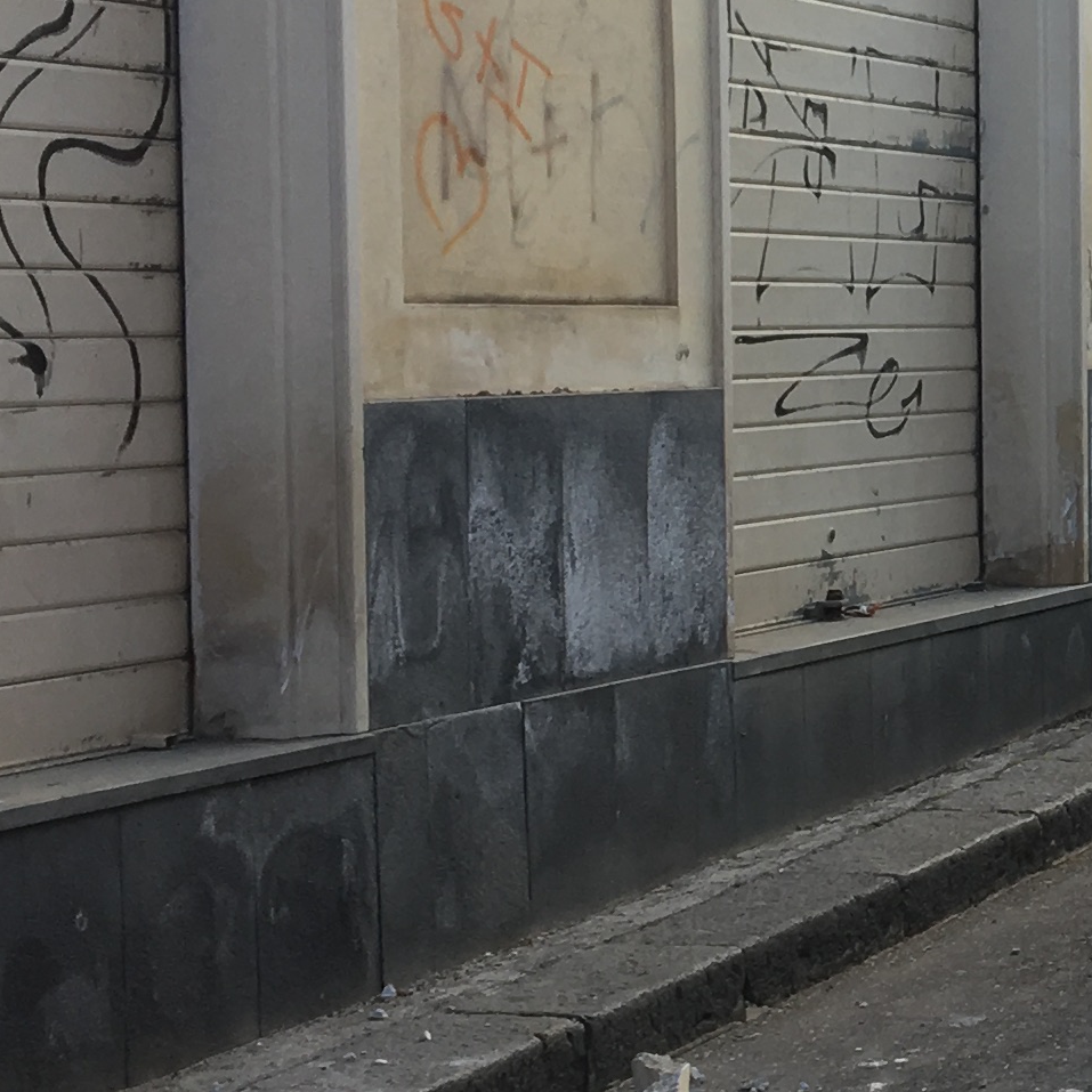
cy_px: 482
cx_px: 1568
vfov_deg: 16.1
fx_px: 3855
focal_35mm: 108
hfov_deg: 15.1
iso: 25
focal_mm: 4.15
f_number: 2.2
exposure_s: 1/206
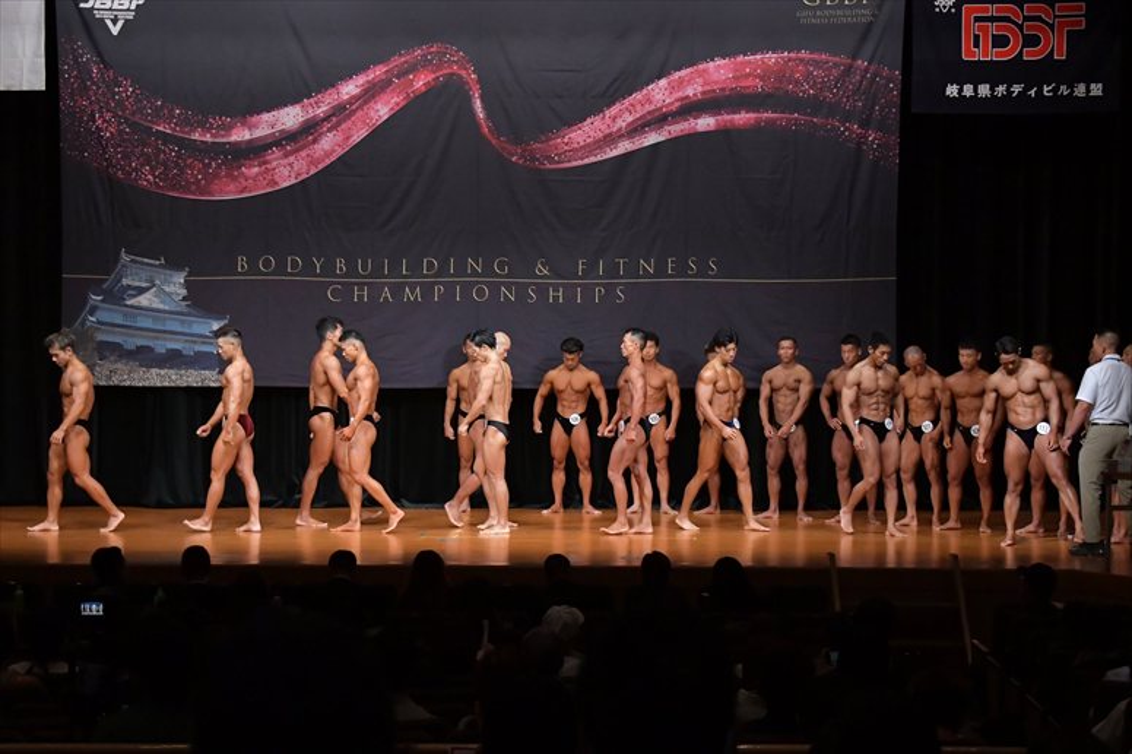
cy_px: 377
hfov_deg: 23.4
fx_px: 2734
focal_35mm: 87
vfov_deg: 15.7
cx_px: 566
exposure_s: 1/400
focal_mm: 58
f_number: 5.6
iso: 5000
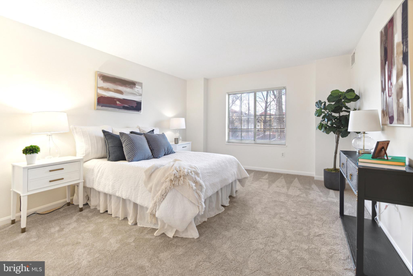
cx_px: 206
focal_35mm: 15
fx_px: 172
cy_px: 138
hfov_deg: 100.4
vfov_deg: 77.3
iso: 200
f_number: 9
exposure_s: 1/4
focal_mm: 10
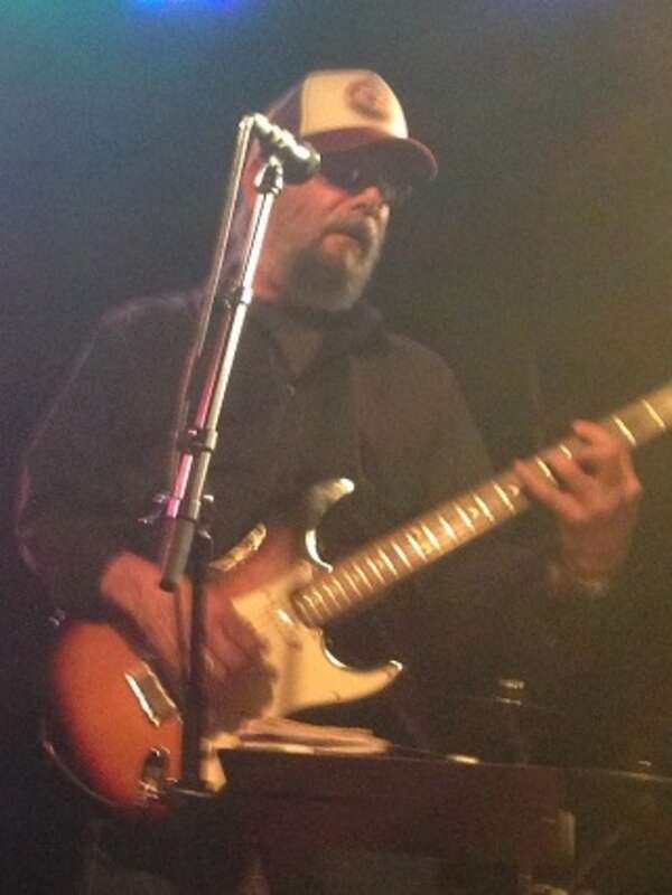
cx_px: 336
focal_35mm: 33
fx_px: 854
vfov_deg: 55.4
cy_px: 448
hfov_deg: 42.9
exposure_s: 1/20
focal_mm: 4.12
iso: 320
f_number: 2.4
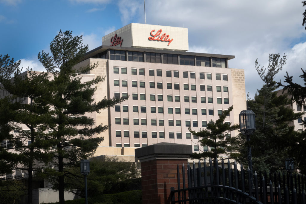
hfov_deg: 19.3
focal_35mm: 106
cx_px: 153
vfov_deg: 12.9
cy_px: 102
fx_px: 901
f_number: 11
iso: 400
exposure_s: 1/500
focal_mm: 38.86
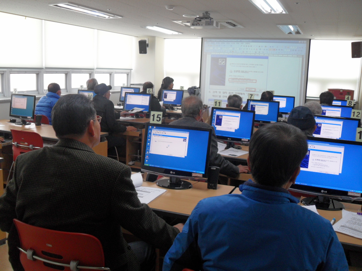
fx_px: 366
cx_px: 181
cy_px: 136
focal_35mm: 35
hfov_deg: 52.6
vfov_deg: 40.7
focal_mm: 6.2
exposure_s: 1/45
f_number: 2.8
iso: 100
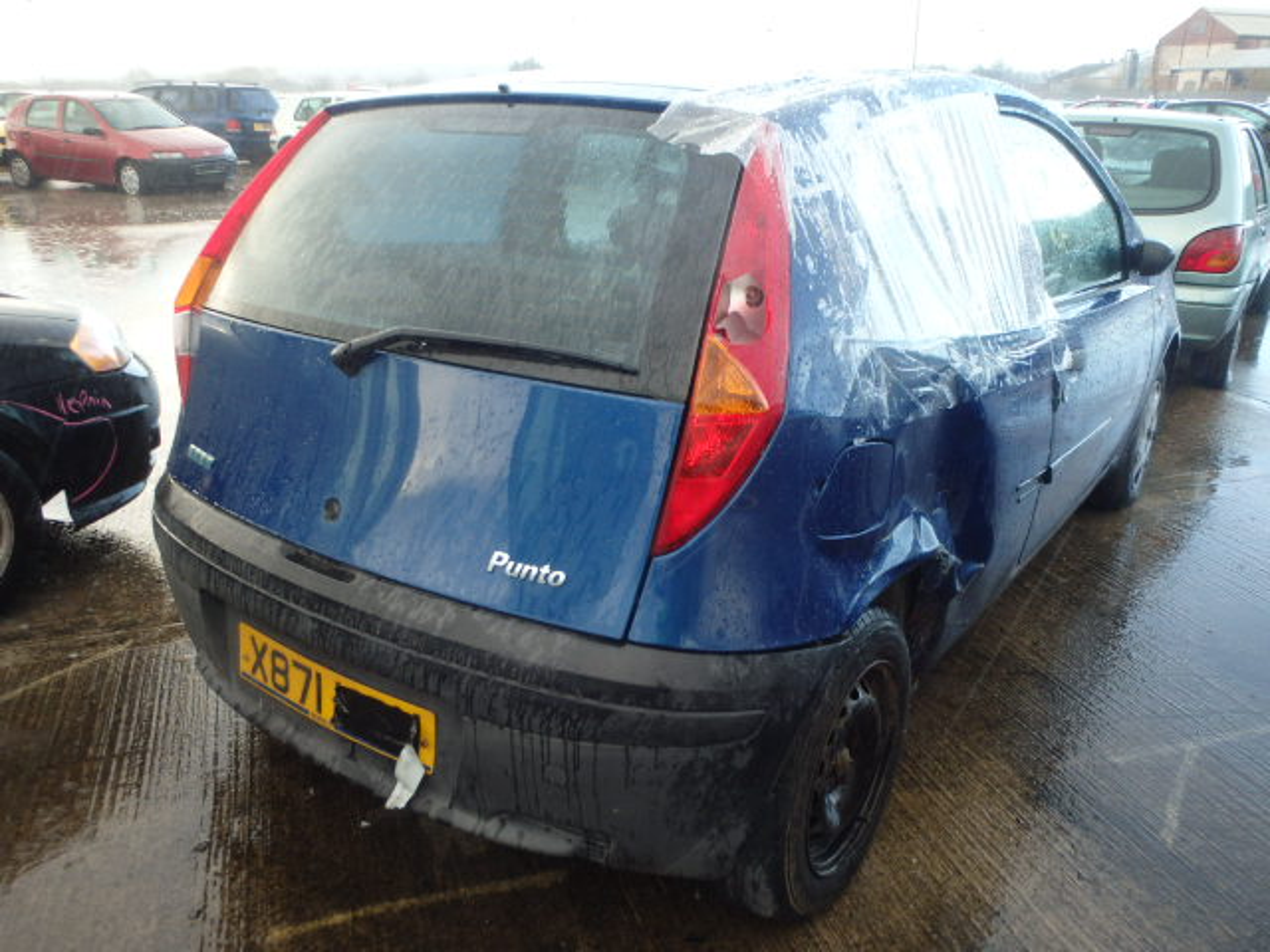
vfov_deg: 49.7
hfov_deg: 63.4
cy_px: 476
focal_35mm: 28
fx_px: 1027
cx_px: 635
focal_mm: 5
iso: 200
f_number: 3.9
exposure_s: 1/50
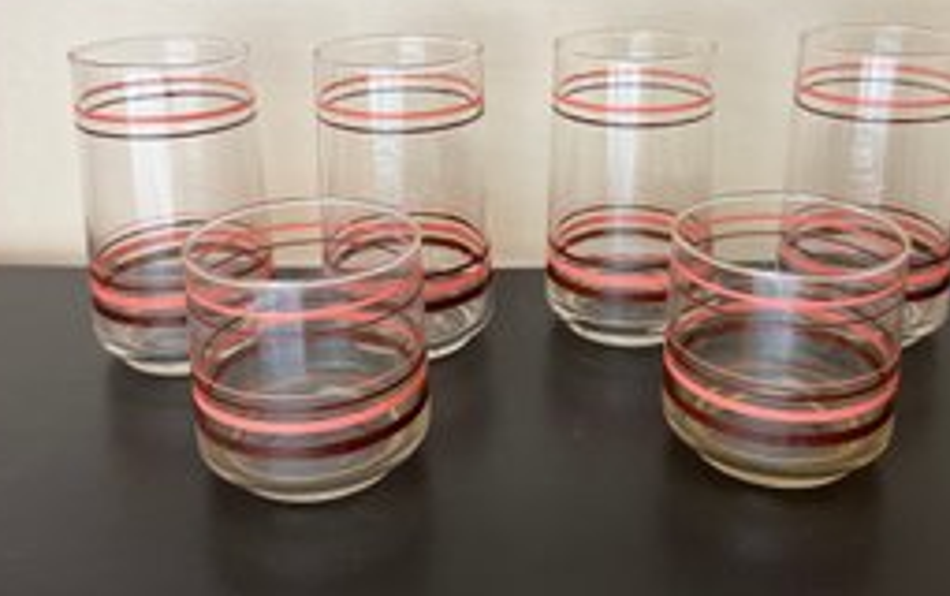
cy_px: 188
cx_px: 527
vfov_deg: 34.1
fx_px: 959
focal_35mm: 37
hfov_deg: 52.6
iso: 125
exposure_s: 1/120
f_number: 1.5
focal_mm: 5.7
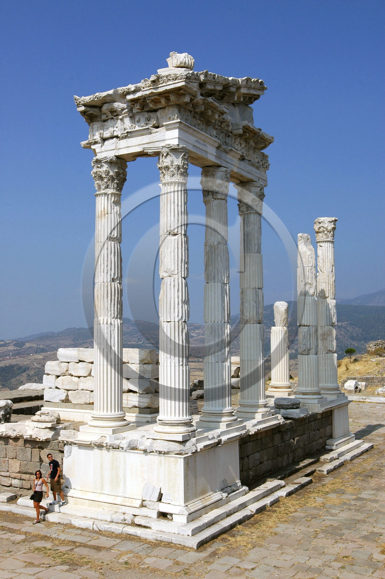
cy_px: 290
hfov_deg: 34.2
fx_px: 627
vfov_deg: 49.6
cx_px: 192
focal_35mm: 39
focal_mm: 26
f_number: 11
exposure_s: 1/400
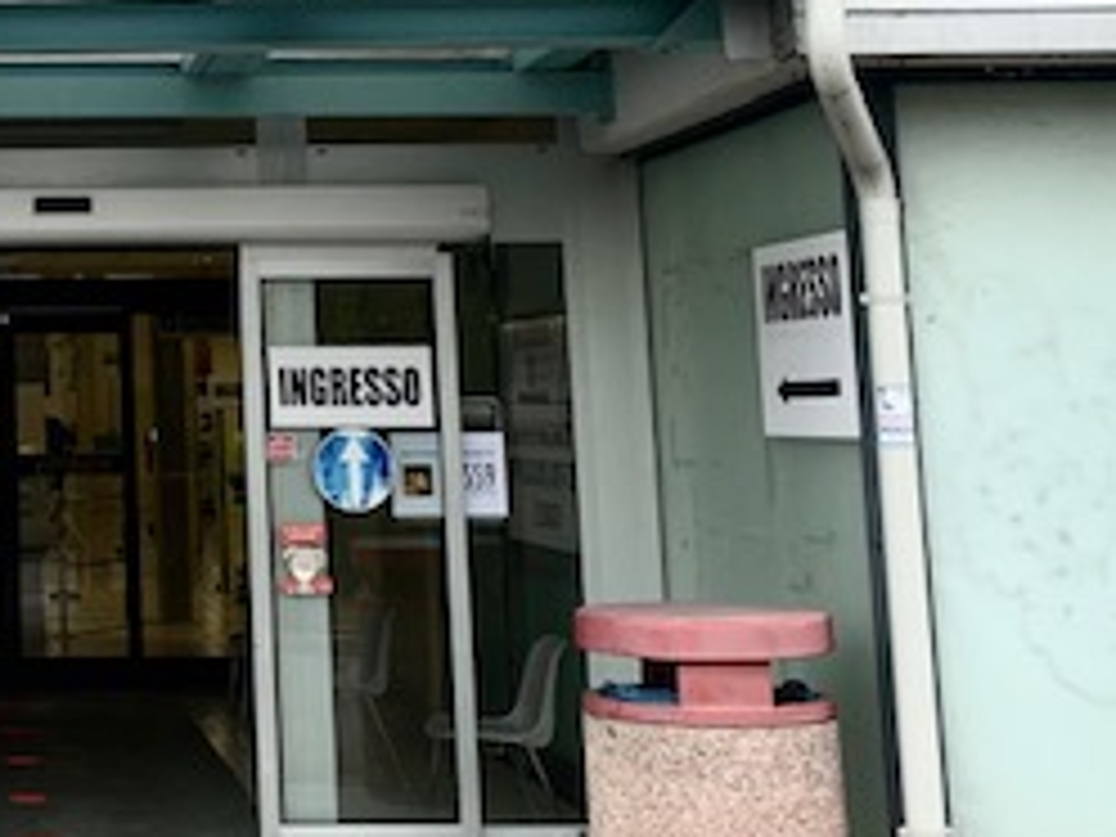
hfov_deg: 26.5
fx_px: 2160
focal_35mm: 67
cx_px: -135
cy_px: 54
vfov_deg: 21.4
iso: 25
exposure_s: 1/802
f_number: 1.8
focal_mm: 4.25
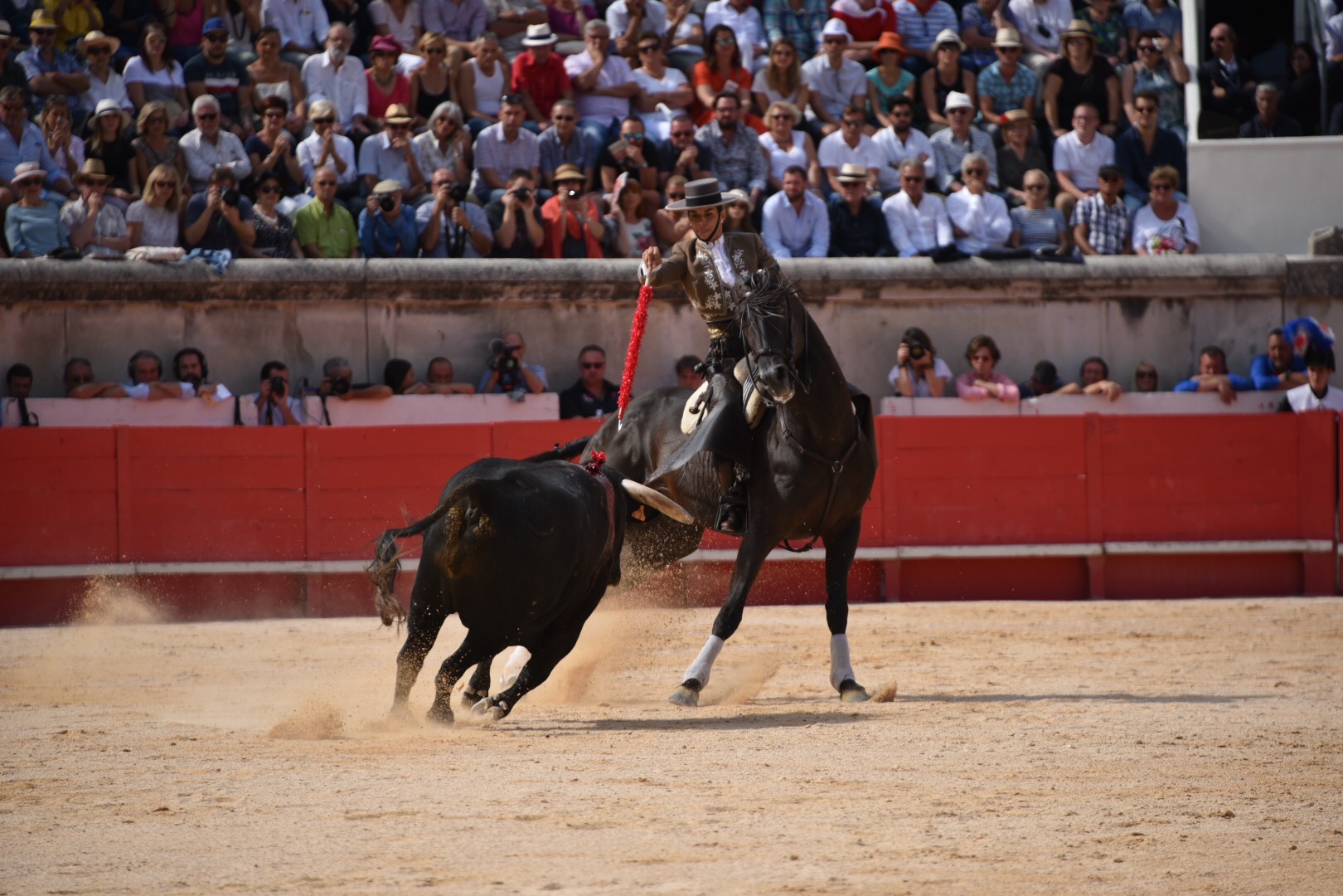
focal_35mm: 250
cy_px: 448
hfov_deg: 8.2
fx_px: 9326
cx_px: 672
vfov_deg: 5.5
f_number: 5.6
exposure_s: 1/1600
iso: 400
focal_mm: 250
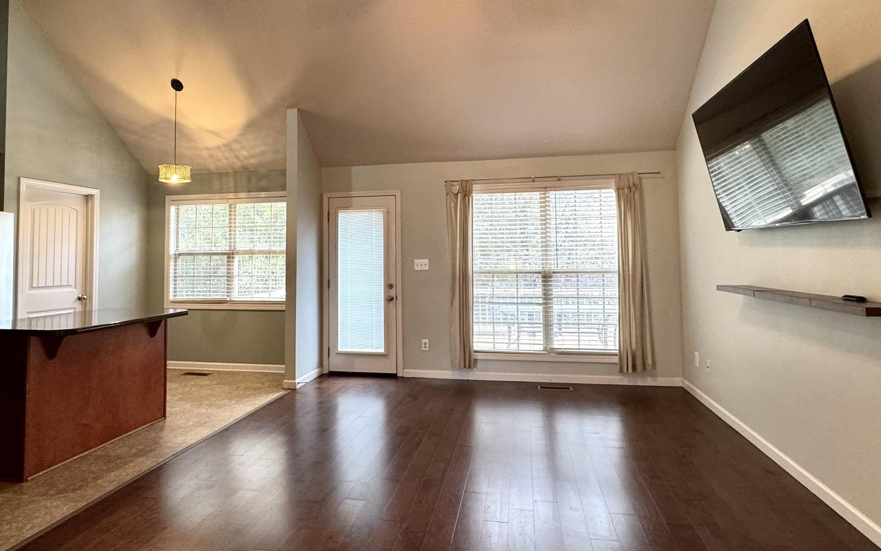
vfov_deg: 57.0
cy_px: 235
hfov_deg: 82.3
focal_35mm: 21
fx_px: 504
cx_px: 426
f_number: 2.2
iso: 200
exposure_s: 1/60
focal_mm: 2.22
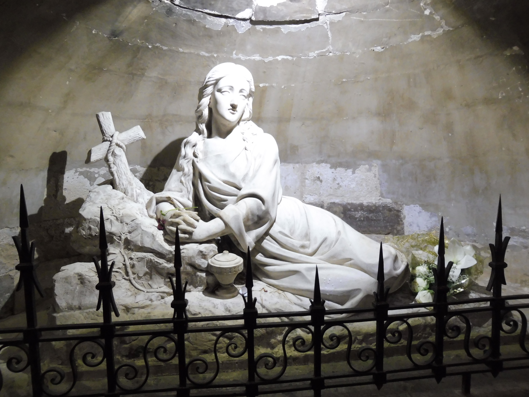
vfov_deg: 56.8
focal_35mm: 24
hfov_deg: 71.6
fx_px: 367
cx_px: 264
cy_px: 198
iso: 400
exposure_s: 1/13
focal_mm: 4.3
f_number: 3.3
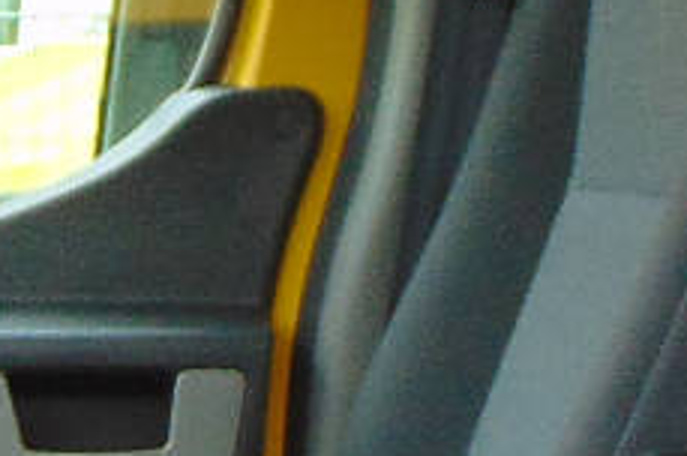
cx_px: 12
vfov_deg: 7.5
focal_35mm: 182
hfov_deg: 11.2
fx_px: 3468
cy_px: 225
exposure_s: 1/30
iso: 100
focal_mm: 4.5
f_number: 3
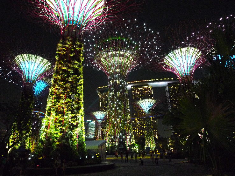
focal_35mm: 24
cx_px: 118
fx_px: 163
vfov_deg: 56.8
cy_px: 88
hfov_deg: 71.6
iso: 800
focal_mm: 5.1
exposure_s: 1/13
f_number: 2
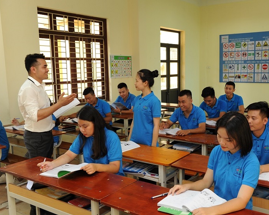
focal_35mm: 37
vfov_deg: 40.1
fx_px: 295
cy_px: 110
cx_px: 162
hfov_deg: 48.8
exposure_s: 1/80
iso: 1000
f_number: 5.6
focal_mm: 32
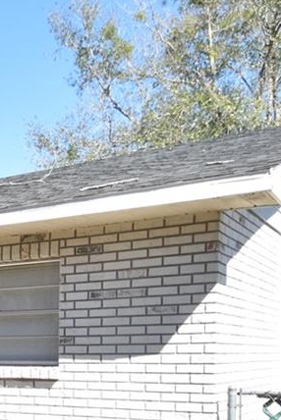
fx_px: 655
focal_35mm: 56
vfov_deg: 33.6
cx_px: -144
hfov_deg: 20.6
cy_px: 385
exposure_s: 1/3000
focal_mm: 10
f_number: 3.5
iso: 800
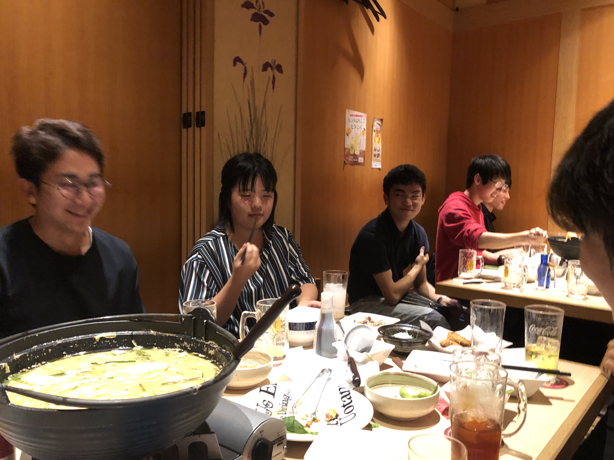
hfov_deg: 63.4
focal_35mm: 28
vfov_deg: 49.7
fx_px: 497
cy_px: 230
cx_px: 307
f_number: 1.8
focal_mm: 3.99
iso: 640
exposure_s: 1/20
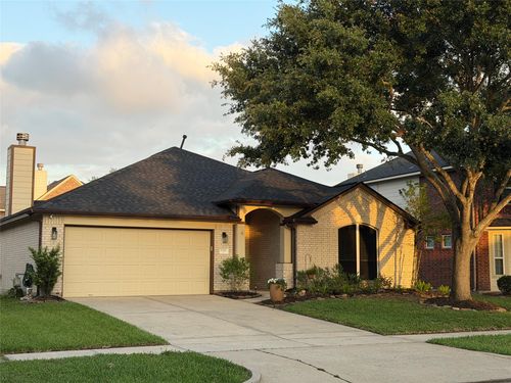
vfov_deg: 30.3
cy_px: 192
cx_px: 256
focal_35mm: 48
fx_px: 709
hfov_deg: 39.7
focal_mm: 6.76
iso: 64
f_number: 1.78
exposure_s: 1/636
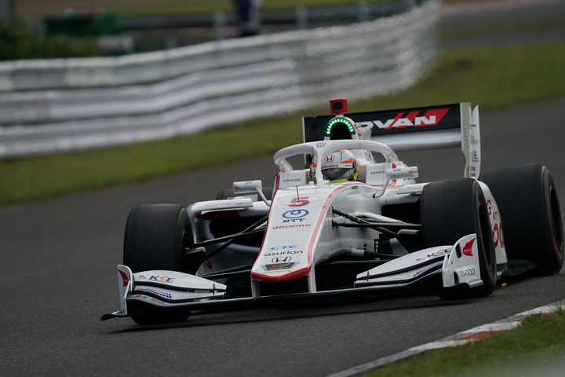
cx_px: 282
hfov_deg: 3.4
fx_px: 9416
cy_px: 188
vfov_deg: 2.3
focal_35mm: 600
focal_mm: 600
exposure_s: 1/800
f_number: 6.3
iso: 200
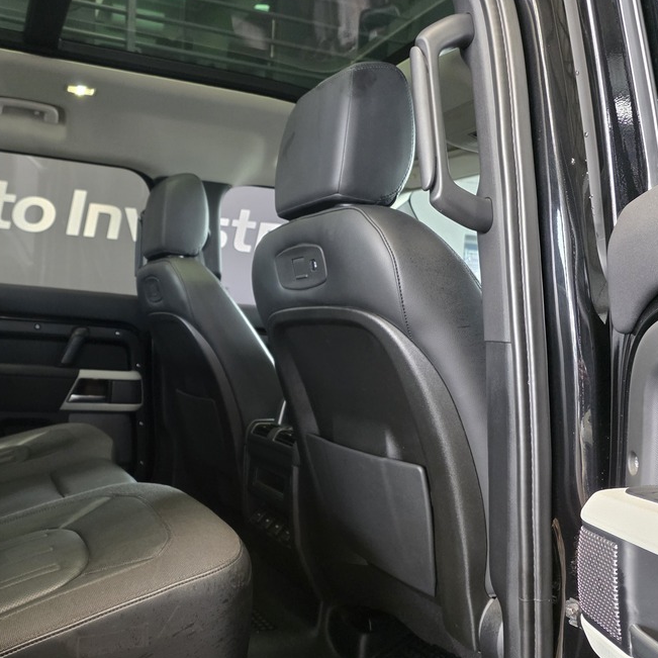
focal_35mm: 32
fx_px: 688
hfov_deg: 49.9
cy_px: 379
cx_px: 202
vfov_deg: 50.9
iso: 1250
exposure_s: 1/100
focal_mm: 6.25
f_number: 1.7
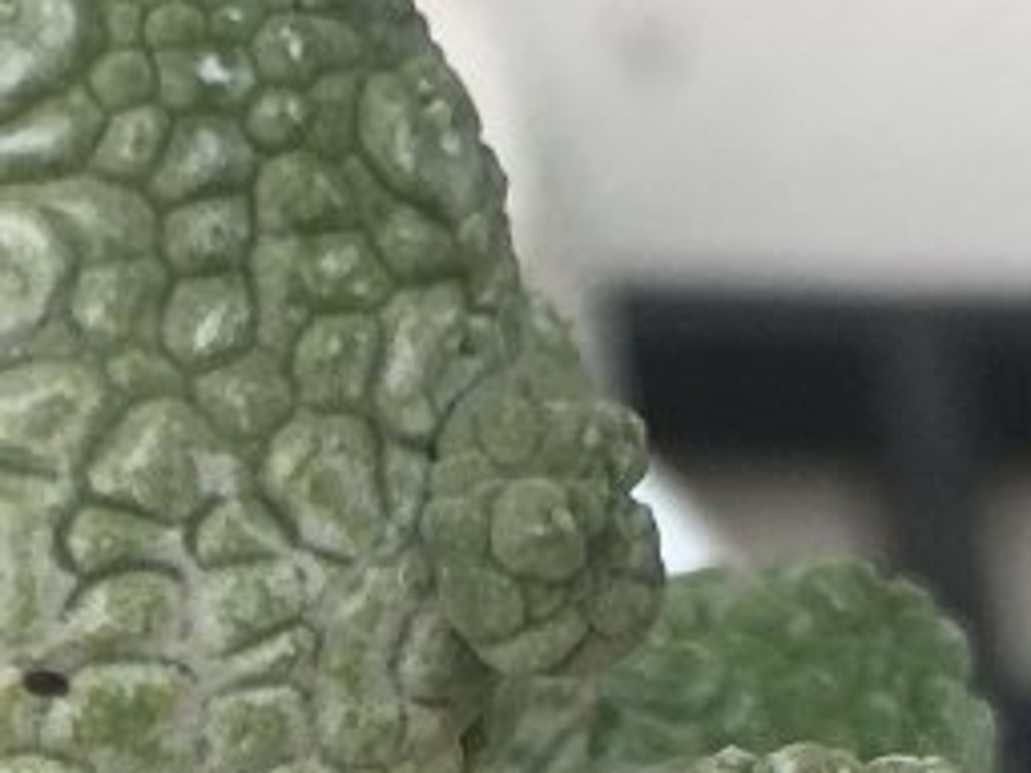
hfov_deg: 10.8
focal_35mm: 181
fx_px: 5391
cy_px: 1631
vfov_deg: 7.8
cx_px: -129
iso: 25
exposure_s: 1/188
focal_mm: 4.15
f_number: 2.2
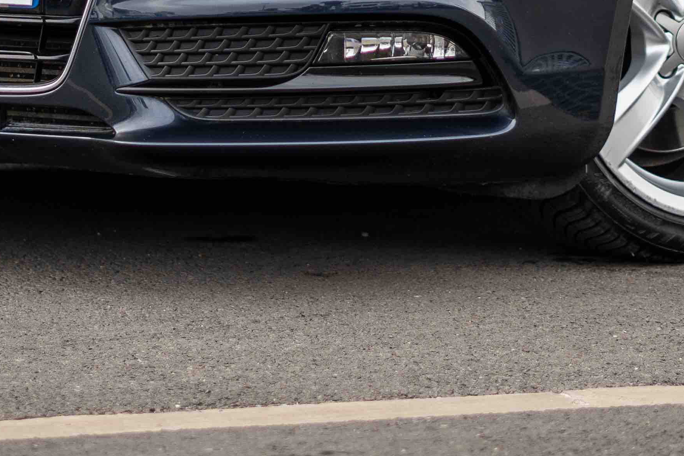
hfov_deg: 12.1
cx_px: 314
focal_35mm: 170
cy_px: -244
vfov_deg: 7.9
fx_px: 3229
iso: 100
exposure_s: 1/500
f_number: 1.8
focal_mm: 50
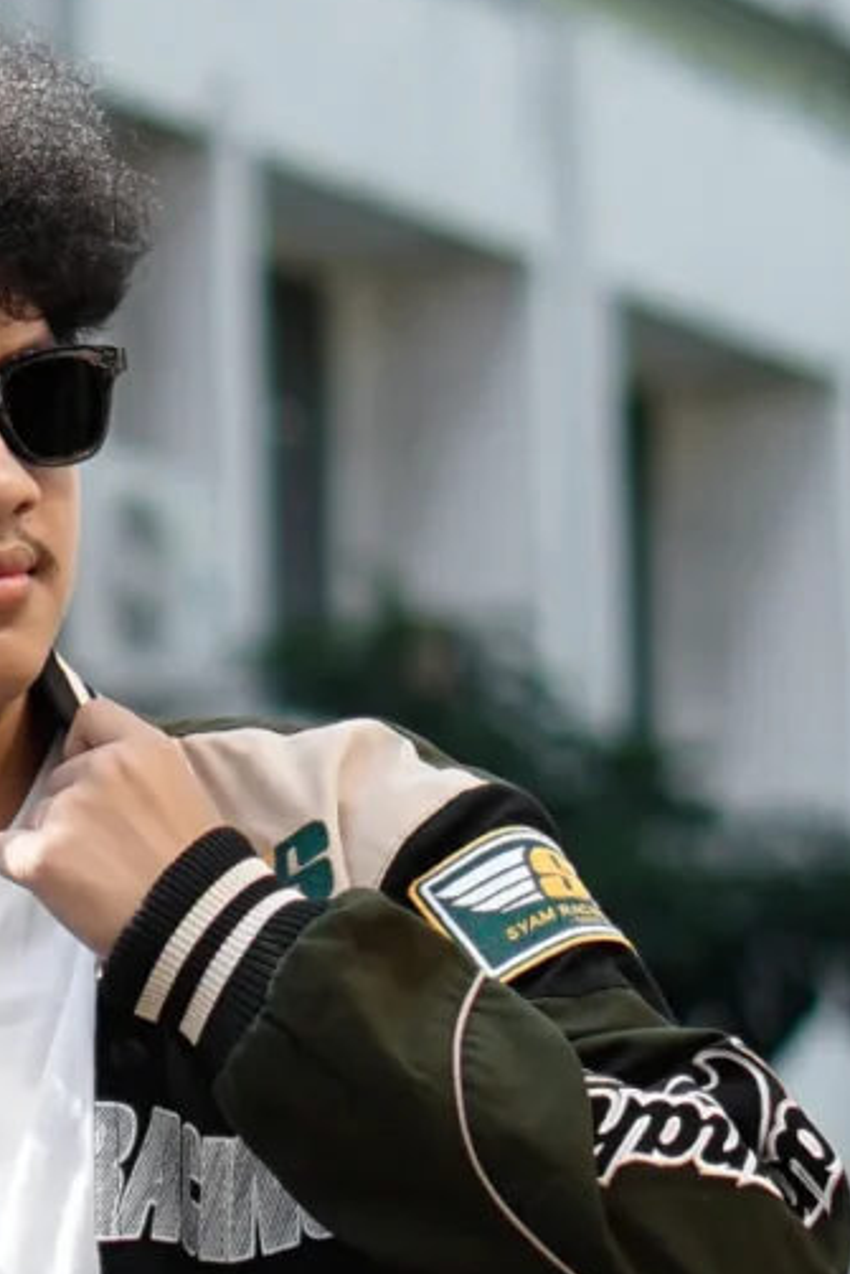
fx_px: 5415
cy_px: 1058
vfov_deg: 13.3
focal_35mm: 153
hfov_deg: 8.9
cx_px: 6
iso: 100
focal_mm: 50
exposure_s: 1/1250
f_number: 1.8
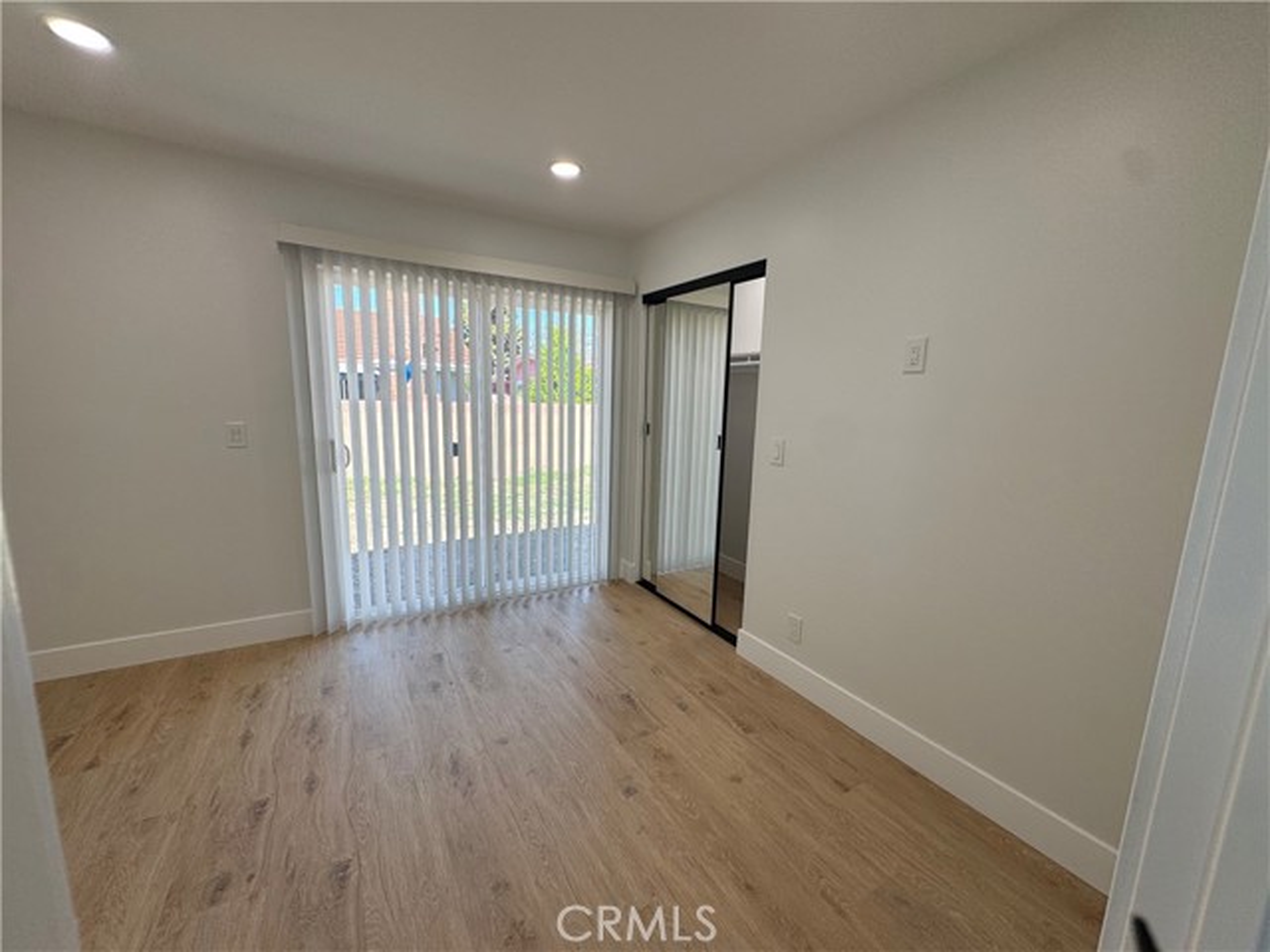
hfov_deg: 102.1
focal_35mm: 14
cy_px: 476
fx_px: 514
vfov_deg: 85.7
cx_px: 635
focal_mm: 2.22
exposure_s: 1/143
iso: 40
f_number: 2.2
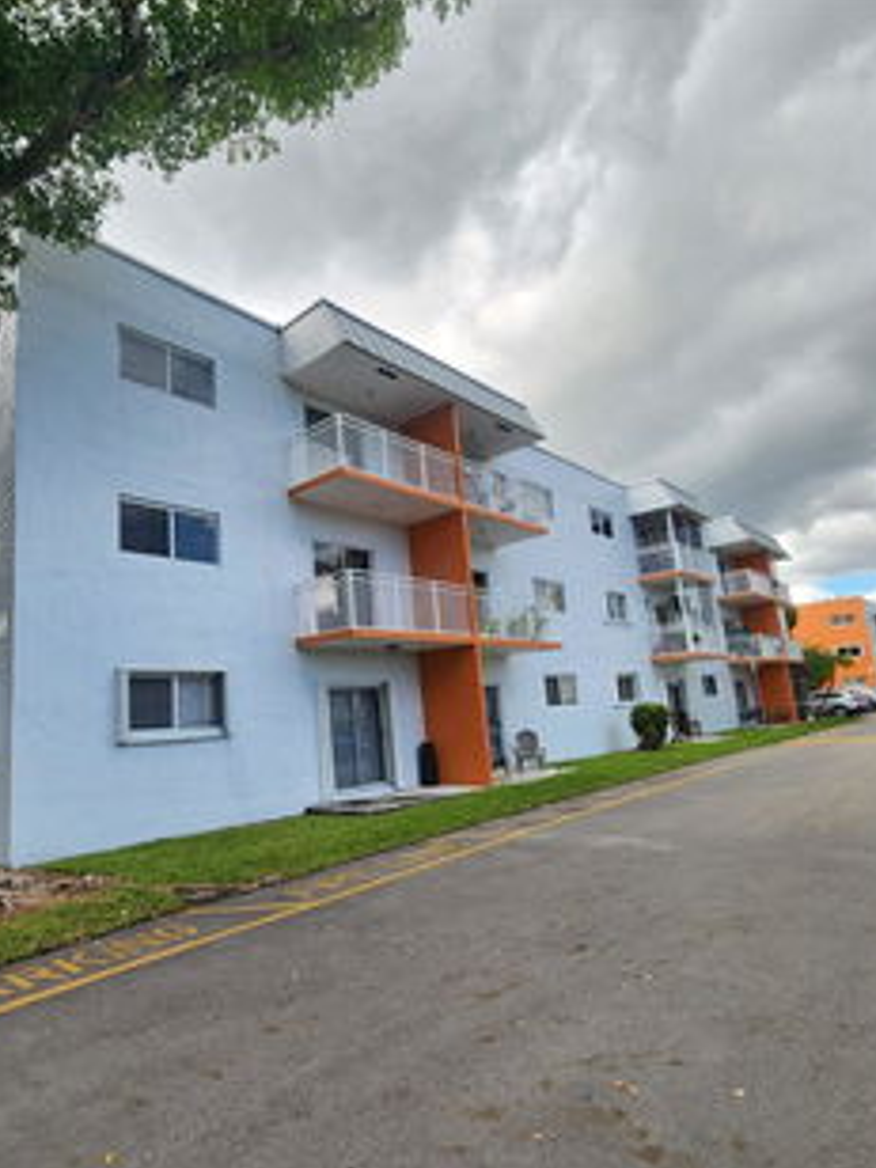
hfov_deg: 70.7
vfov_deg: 87.7
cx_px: 339
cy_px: 595
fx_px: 607
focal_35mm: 18
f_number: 2.2
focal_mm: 2.2
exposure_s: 1/746
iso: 50
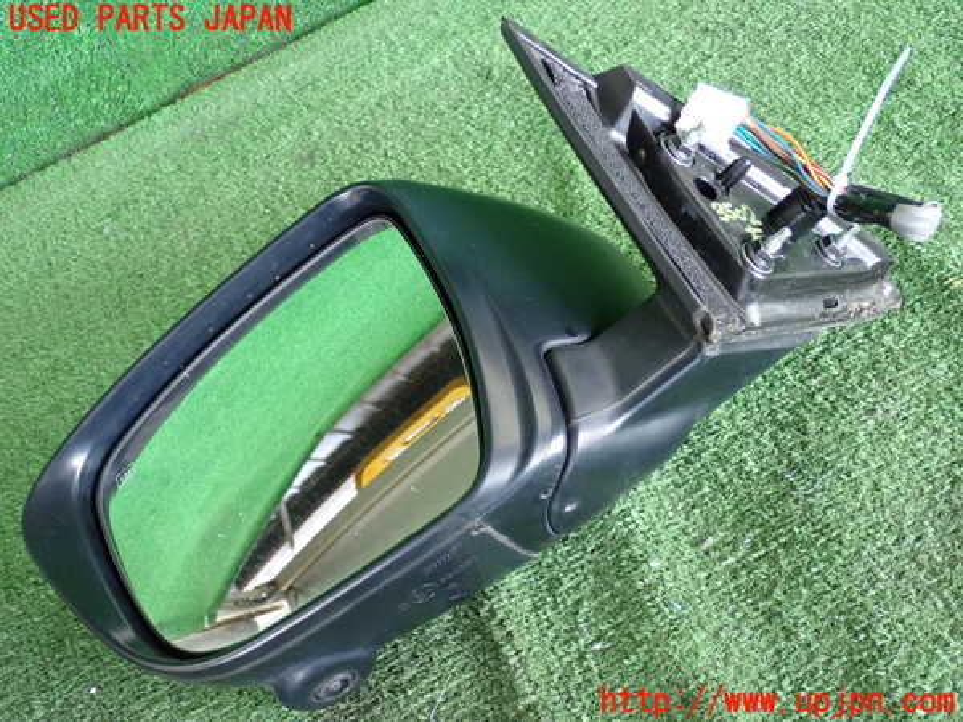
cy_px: 361
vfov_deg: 32.9
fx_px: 1224
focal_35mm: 44
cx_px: 482
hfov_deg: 42.9
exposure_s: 1/125
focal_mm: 7.84
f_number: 2.9
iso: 800
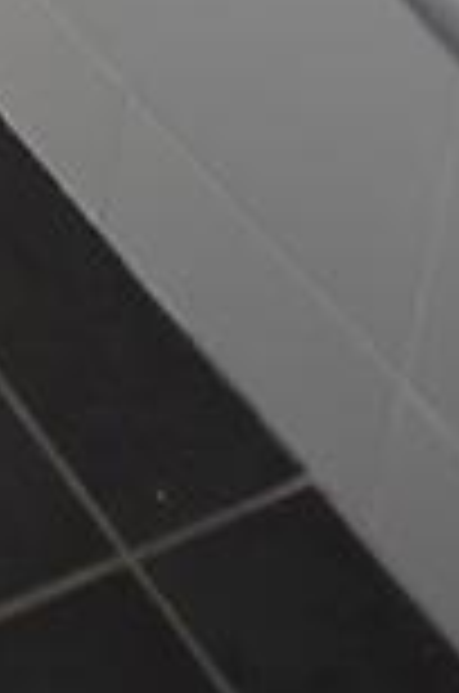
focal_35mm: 100
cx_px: -790
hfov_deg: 10.7
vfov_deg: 11.9
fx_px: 1921
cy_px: -1314
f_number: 4.5
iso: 100
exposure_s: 1/250
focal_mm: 10
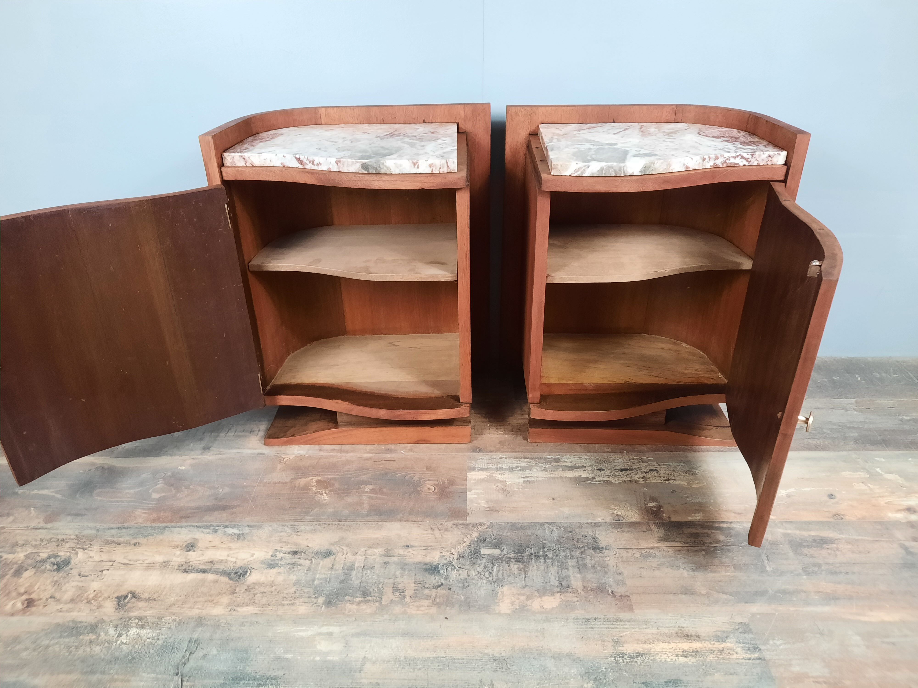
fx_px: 663
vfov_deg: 54.9
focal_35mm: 25
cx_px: 459
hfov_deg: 69.4
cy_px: 344
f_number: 2
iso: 400
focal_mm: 4.6
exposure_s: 1/25
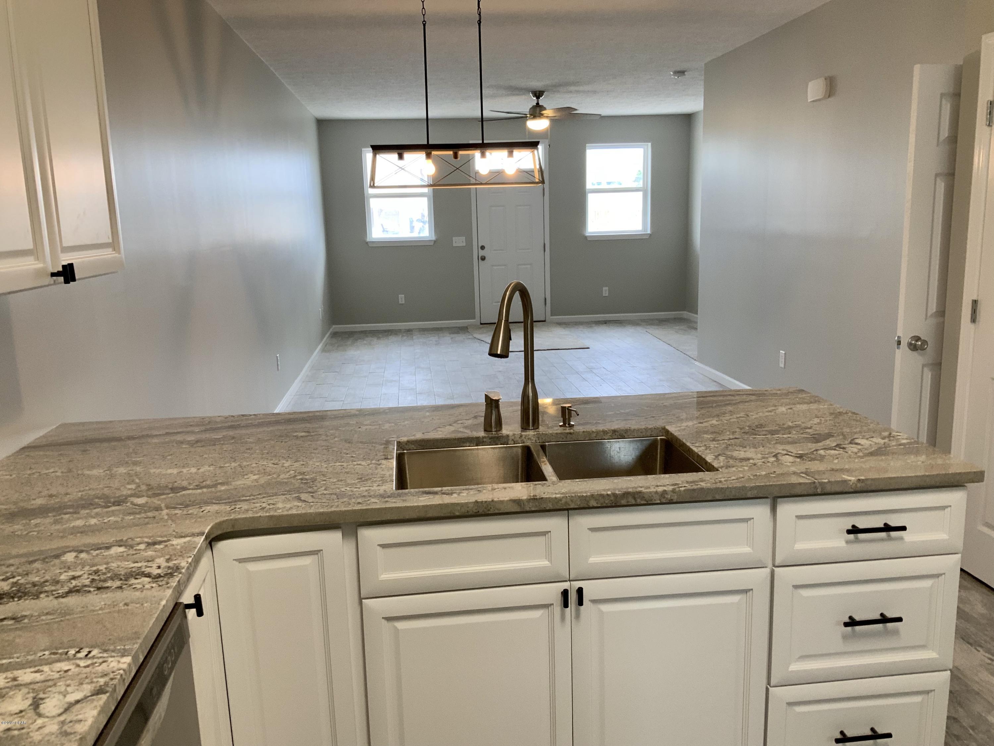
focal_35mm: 29
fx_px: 833
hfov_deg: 61.7
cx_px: 497
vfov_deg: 48.2
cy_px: 373
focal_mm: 3
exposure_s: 1/120
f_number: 1.8
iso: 64
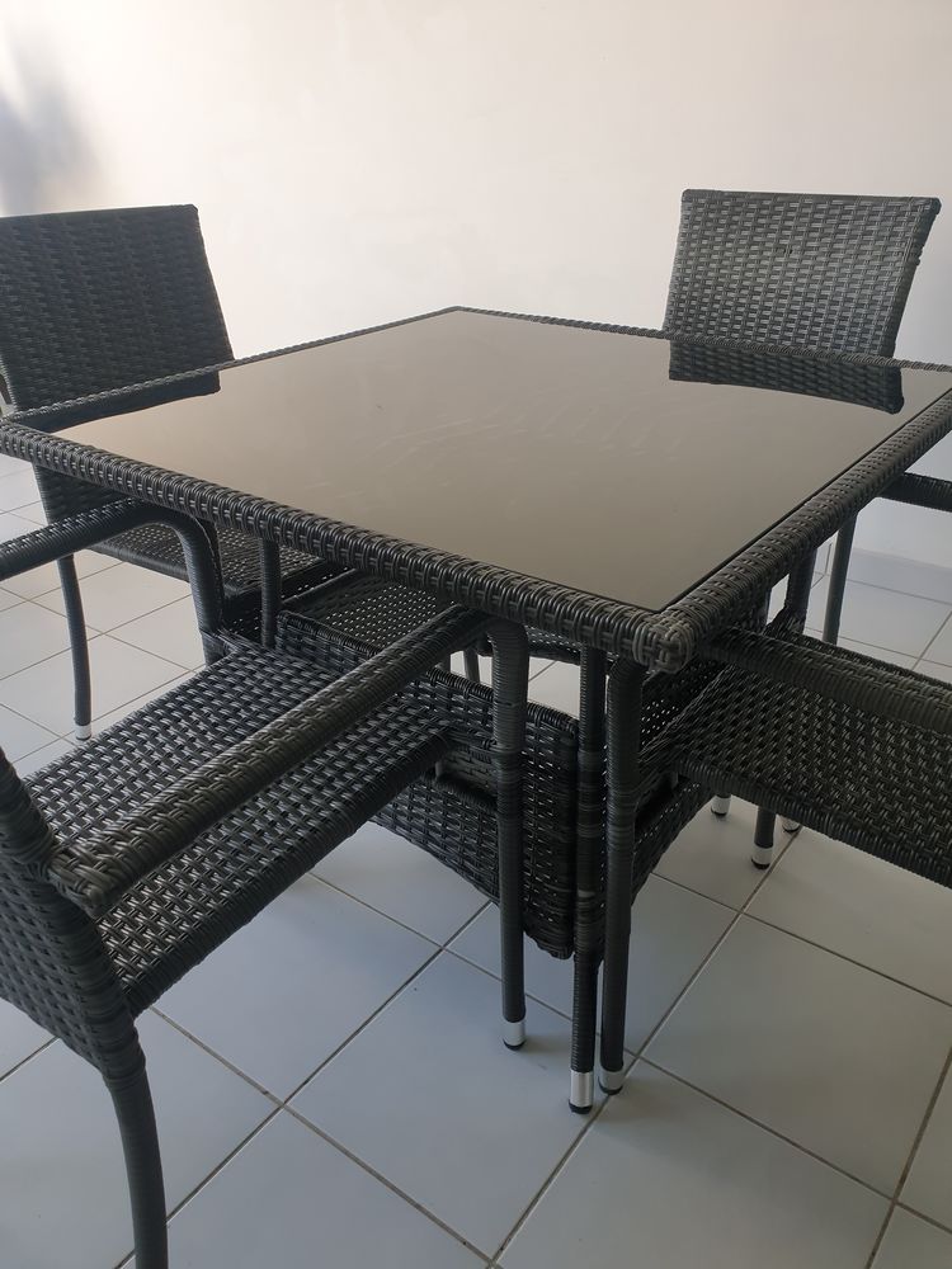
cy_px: 634
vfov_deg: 67.3
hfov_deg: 53.1
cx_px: 476
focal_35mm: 26
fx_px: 953
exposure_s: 1/120
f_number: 2.4
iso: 80
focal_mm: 4.3
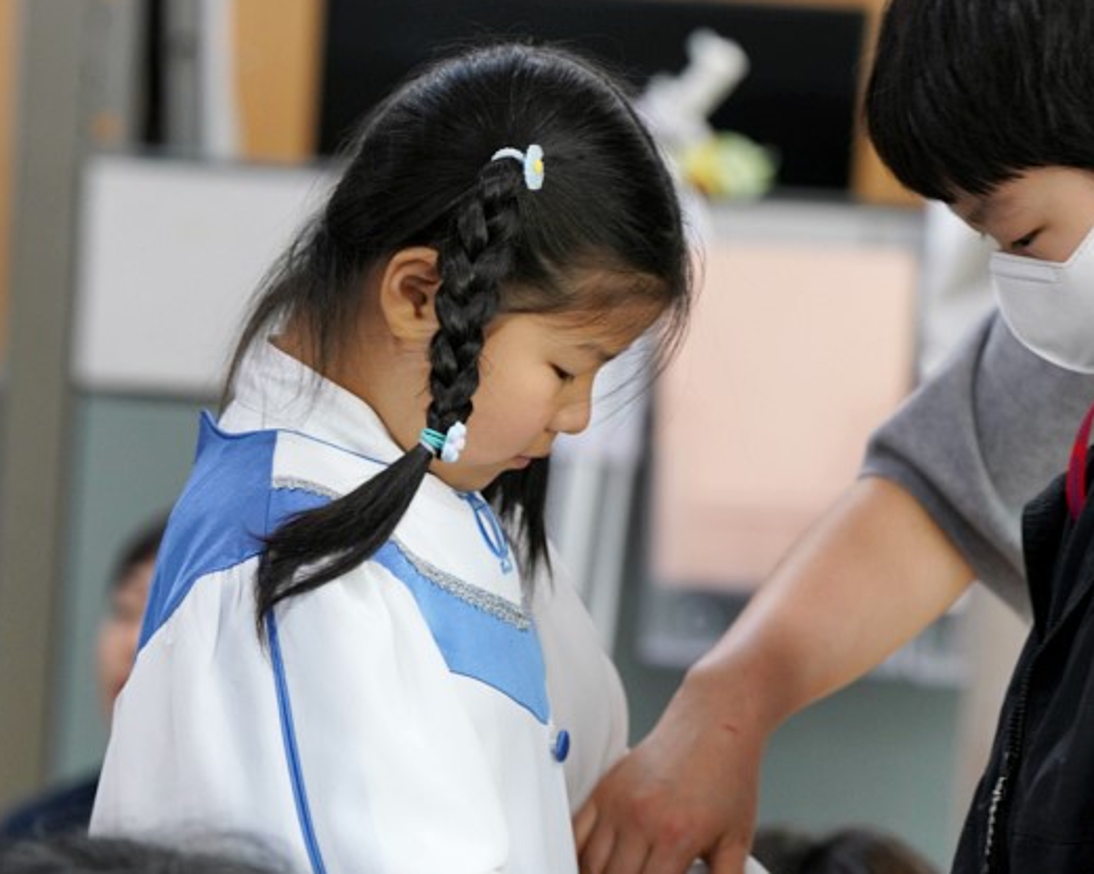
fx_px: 7506
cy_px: 521
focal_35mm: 232
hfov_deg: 8.3
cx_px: 748
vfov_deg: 6.7
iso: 1250
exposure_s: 1/160
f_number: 4
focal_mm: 143
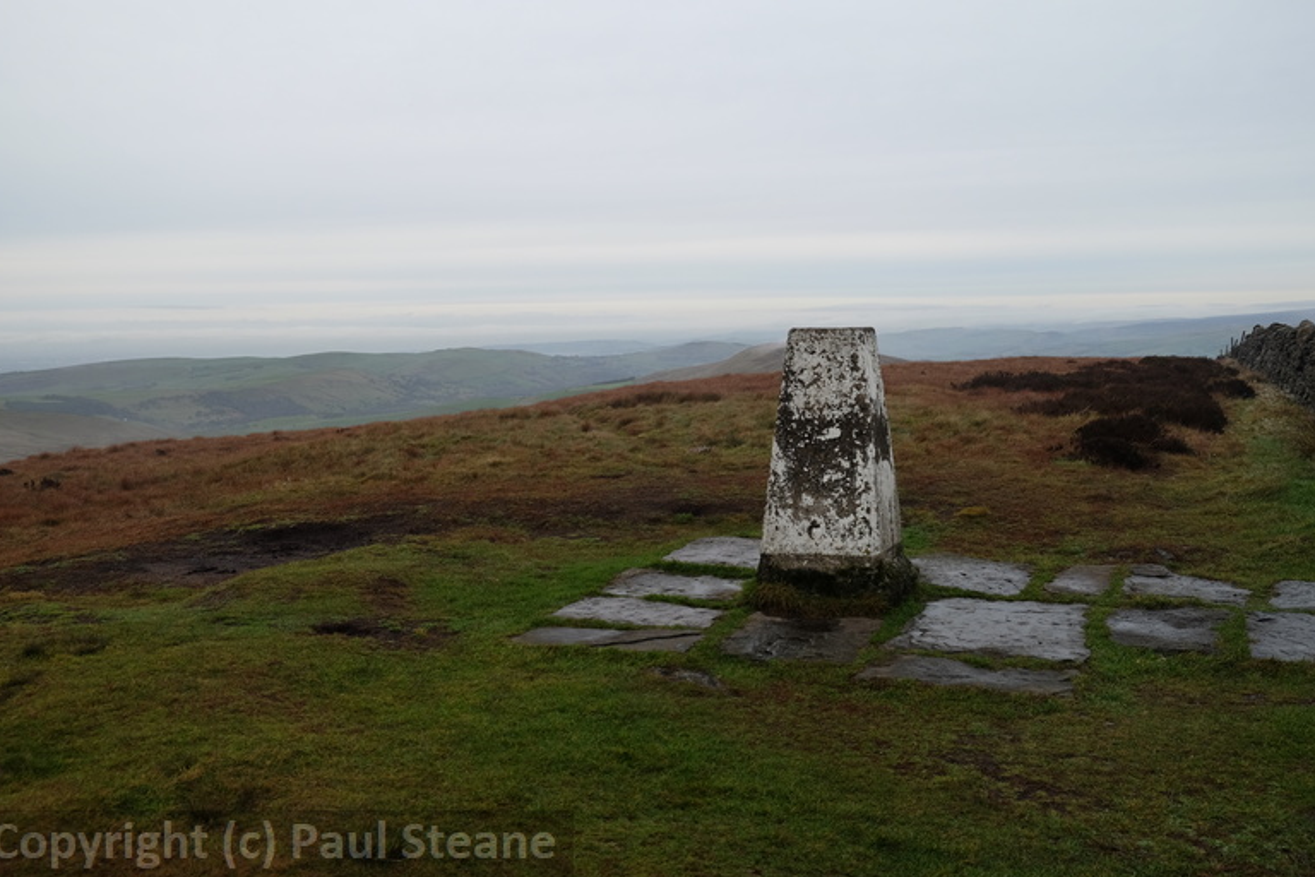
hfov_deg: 57.2
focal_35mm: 33
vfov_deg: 40.0
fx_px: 1205
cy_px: 435
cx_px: 654
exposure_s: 1/150
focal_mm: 21.4
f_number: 4.5
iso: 200
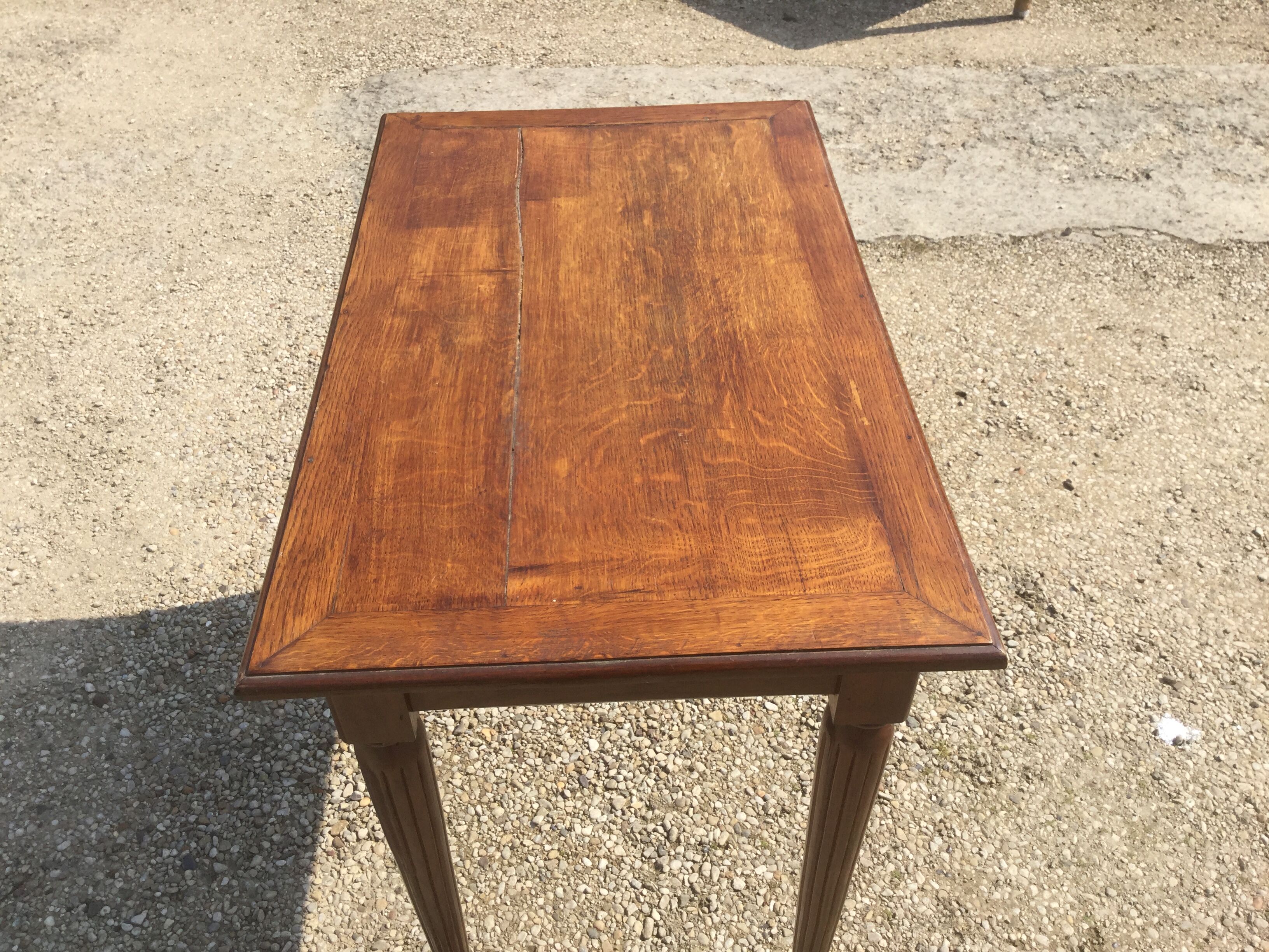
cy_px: 476
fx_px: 1136
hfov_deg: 58.4
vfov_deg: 45.4
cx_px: 634
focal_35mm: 31
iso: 25
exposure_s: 1/1087
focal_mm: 3.3
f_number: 2.4
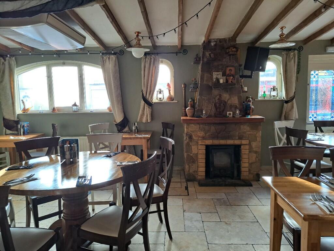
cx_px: 167
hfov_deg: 71.6
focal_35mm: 24
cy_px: 126
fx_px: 232
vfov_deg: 56.8
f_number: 1.8
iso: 100
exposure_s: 1/50
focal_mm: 5.23
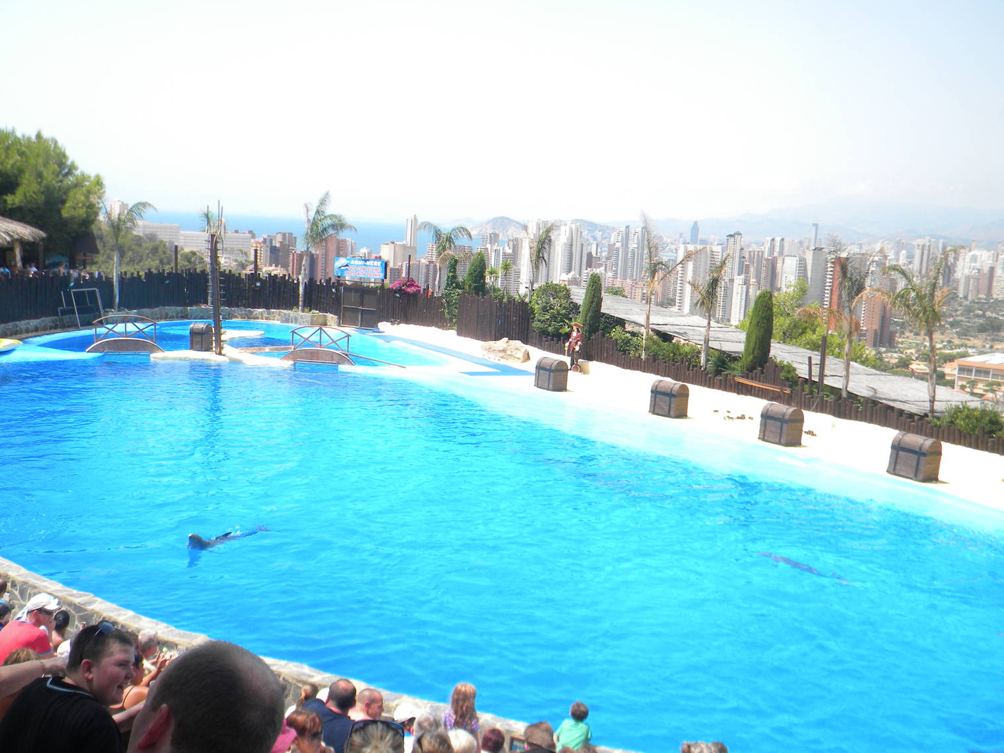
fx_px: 1102
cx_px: 492
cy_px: 389
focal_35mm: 38
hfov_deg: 49.0
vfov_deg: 37.7
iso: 115
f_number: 3.7
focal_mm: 6.4
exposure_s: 1/805
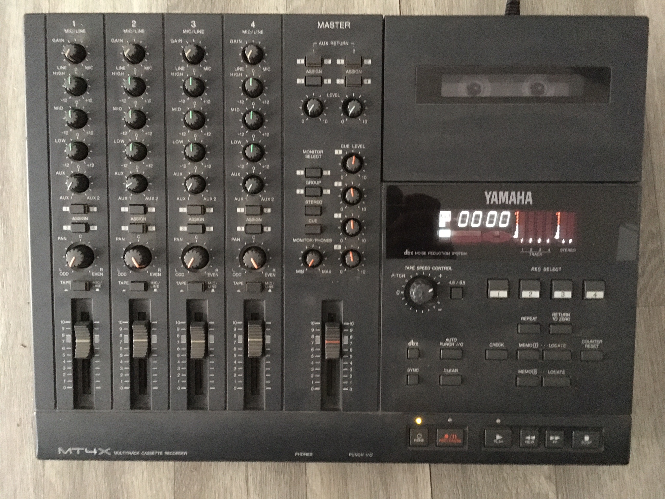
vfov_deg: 48.2
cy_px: 250
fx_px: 557
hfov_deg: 61.7
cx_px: 332
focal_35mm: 29
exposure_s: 1/17
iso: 1250
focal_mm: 4.15
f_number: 2.2
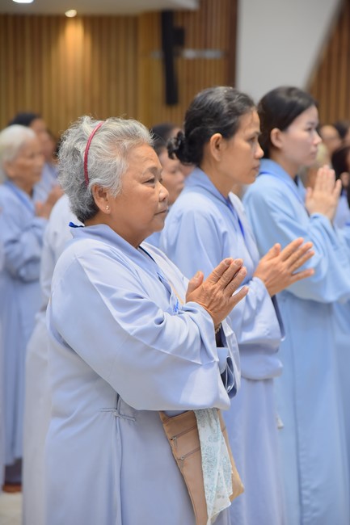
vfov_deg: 19.5
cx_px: 175
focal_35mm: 105
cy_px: 262
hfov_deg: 13.0
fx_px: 1532
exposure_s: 1/125
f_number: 5
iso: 1250
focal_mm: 105
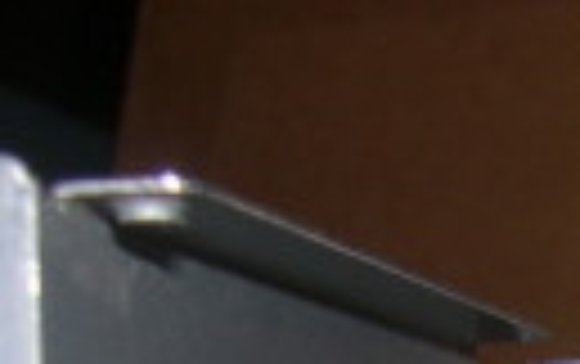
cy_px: 1020
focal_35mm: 200
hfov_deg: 9.7
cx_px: 1214
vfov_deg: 6.2
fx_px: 3166
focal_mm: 8
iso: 100
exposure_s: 1/60
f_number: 7.6
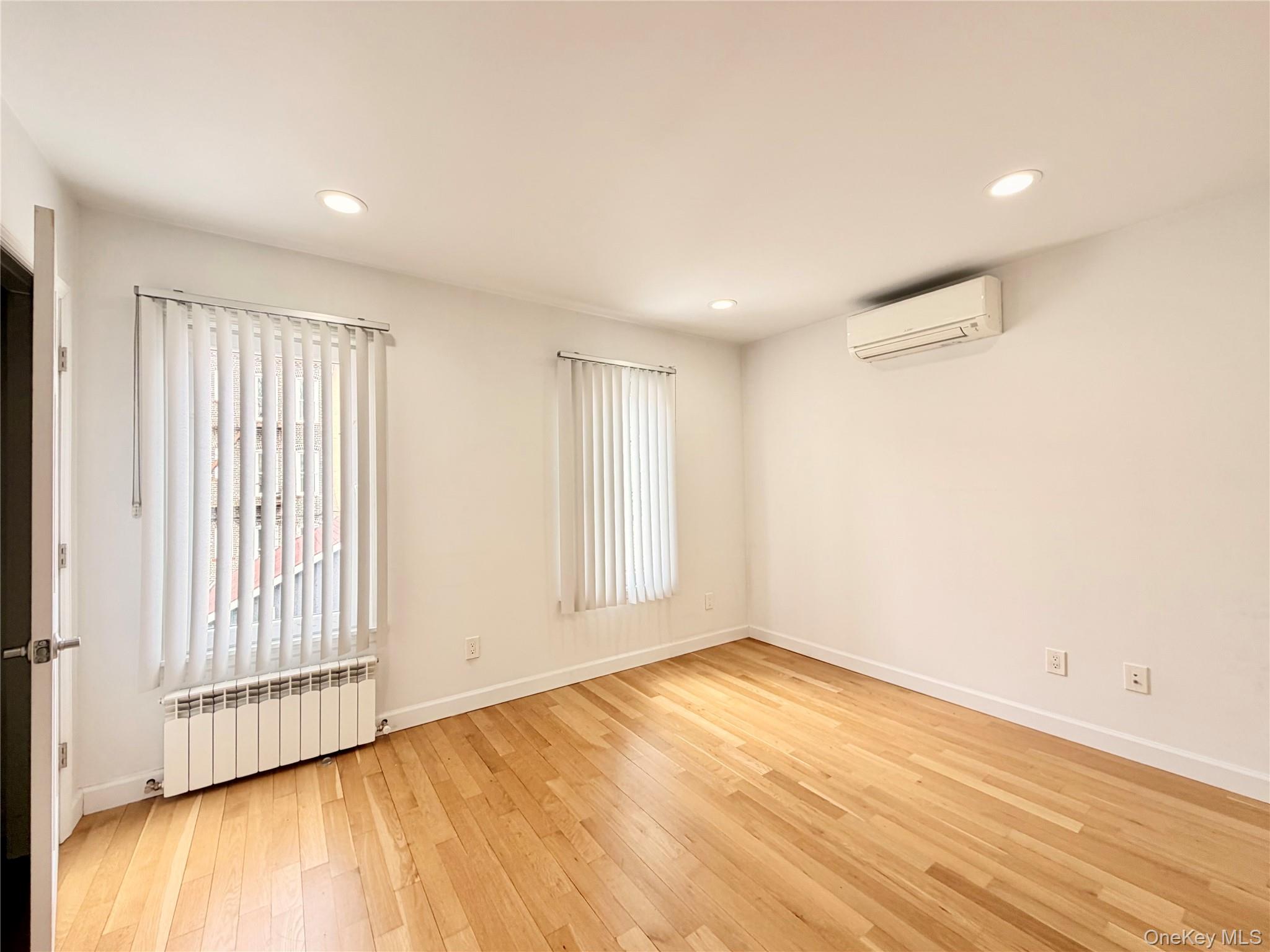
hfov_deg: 102.1
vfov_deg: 85.7
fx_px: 514
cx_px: 635
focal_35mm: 14
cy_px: 476
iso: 125
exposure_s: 1/121
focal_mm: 2.22
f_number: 2.2
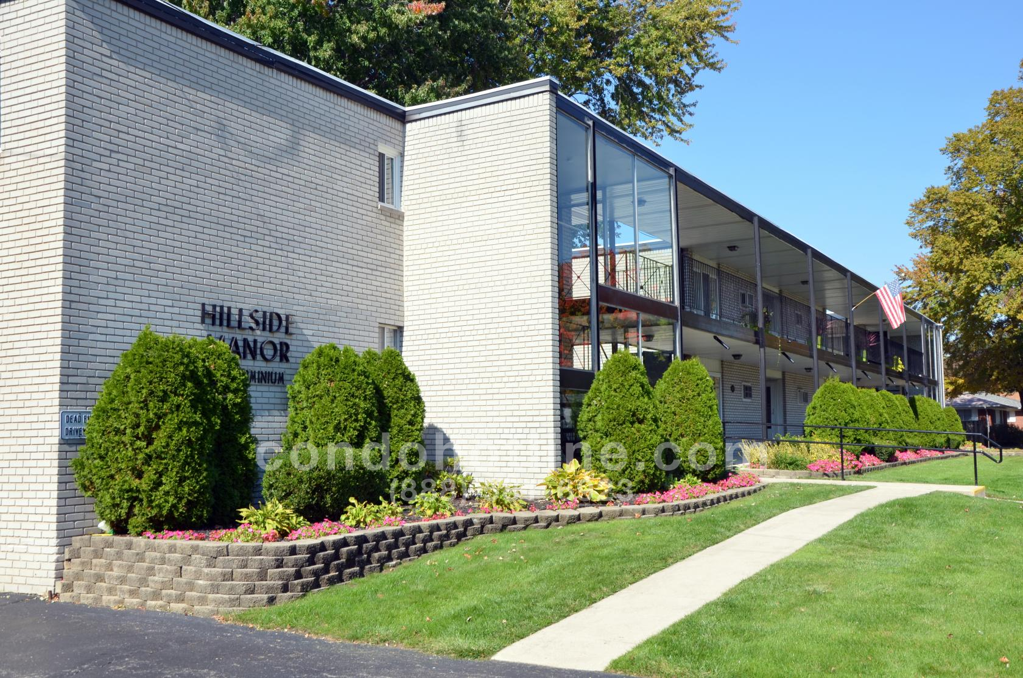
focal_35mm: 36
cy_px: 339
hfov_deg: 53.2
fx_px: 1021
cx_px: 512
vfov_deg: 36.7
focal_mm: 24
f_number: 9
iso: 200
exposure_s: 1/320
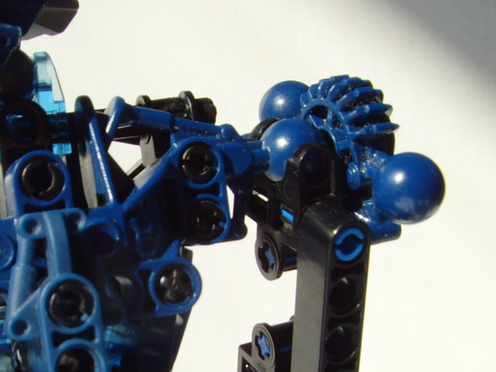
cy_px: 317
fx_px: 1132
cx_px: 108
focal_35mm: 79
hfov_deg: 24.4
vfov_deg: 18.4
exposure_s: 1/125
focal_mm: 6.6
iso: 80
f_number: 6.3
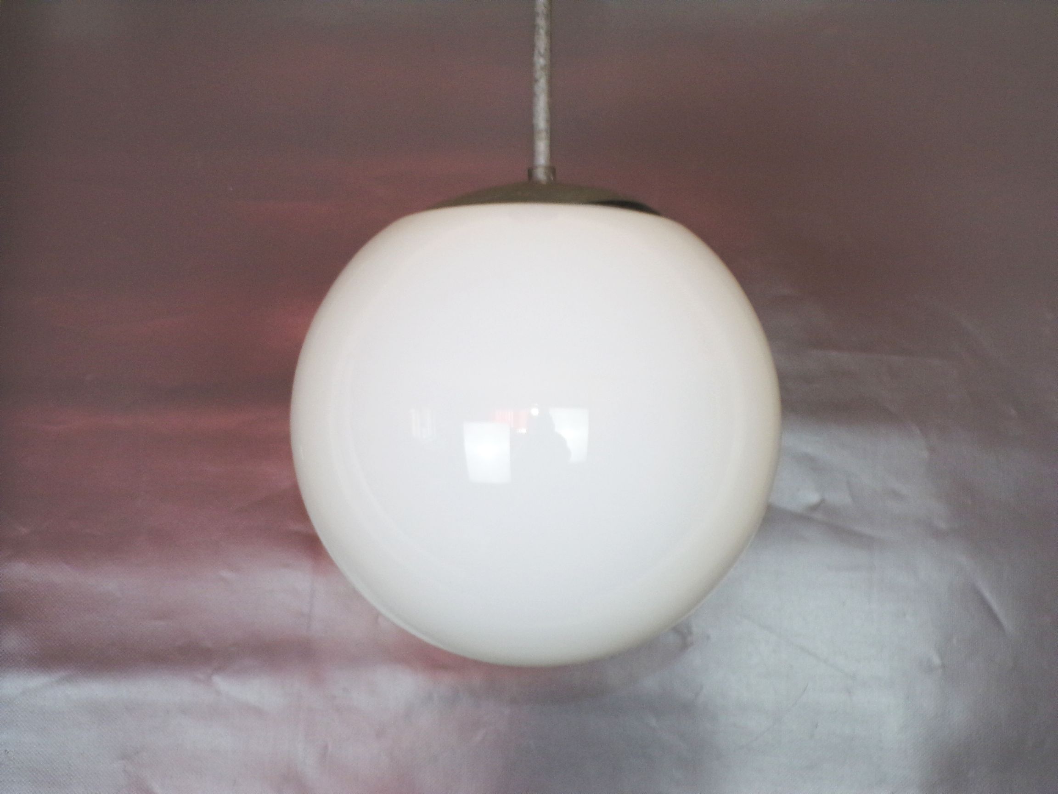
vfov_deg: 29.7
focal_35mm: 49
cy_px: 397
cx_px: 529
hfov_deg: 38.9
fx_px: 1498
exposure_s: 1/34
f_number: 3.5
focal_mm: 8.7
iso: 200
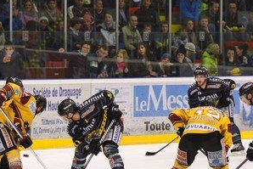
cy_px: 99
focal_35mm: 282
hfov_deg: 7.3
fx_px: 1983
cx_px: 126
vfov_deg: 4.9
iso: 3200
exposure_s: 1/400
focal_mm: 200
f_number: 5.6
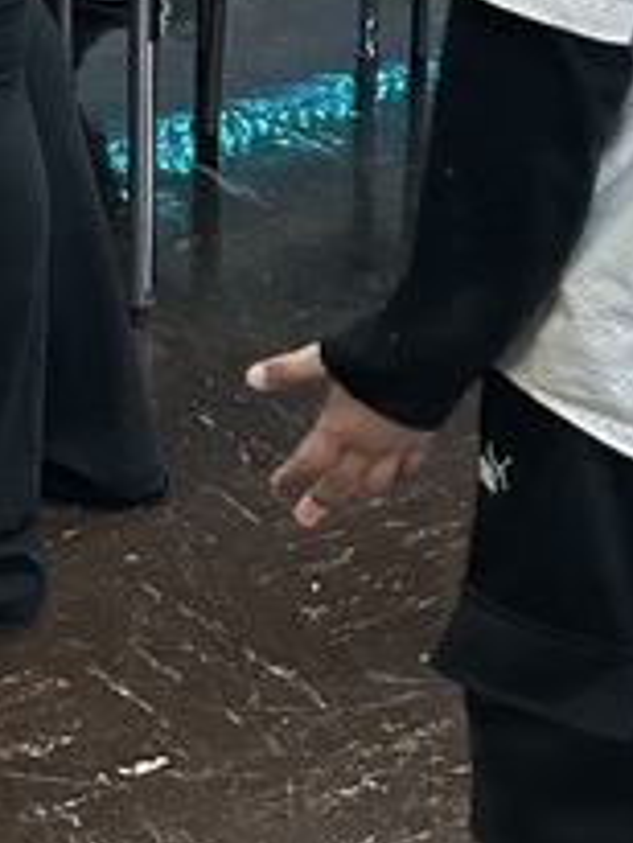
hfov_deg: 10.6
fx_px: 3166
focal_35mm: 130
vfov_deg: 14.0
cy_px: -489
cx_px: -567
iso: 250
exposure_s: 1/60
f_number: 1.5
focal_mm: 5.7
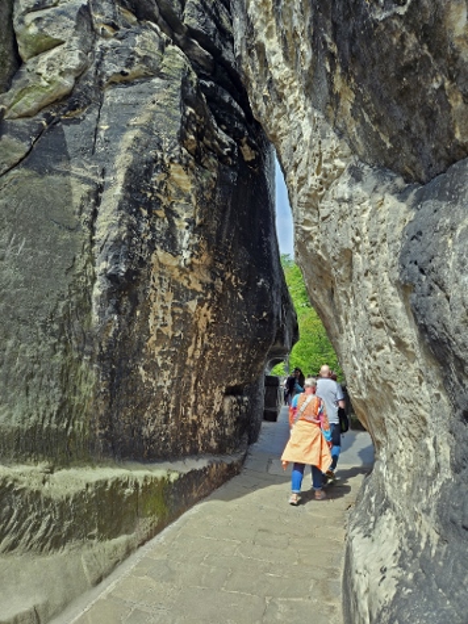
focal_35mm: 23
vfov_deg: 73.9
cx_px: 234
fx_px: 415
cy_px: 312
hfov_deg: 58.9
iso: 25
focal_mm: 5.4
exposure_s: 1/420
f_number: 1.8
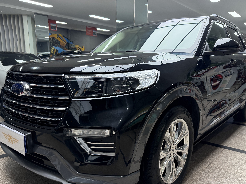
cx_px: 127
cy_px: 106
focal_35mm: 29
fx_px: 206
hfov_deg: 61.6
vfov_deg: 48.1
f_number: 1.78
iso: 200
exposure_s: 1/165
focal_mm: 6.76
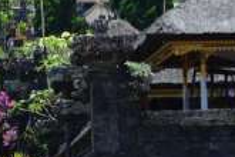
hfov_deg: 5.9
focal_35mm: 340
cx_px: -202
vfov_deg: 4.0
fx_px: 2219
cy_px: 78
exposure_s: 1/400
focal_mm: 70
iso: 100
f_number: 5
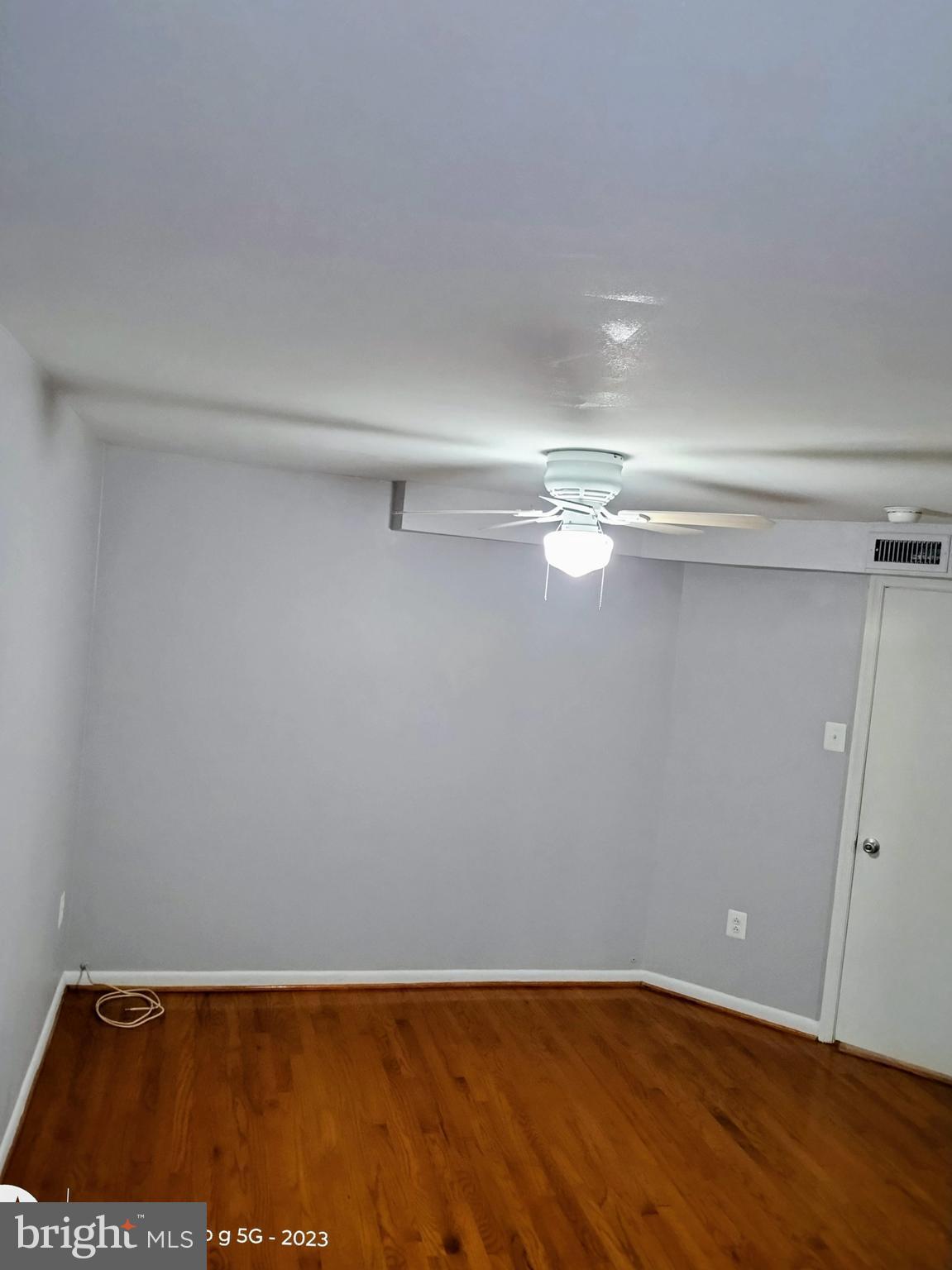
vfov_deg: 69.4
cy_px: 635
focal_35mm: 25
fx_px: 917
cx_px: 476
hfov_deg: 54.9
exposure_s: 1/24
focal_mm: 4.71
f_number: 1.7
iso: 268
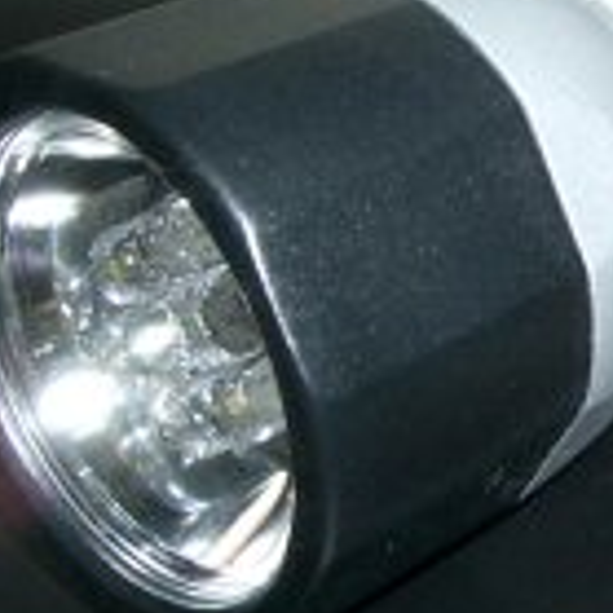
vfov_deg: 19.5
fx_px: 1783
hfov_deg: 18.8
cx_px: 657
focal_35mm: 89
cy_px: 273
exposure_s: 1/40
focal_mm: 5.8
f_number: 4.3
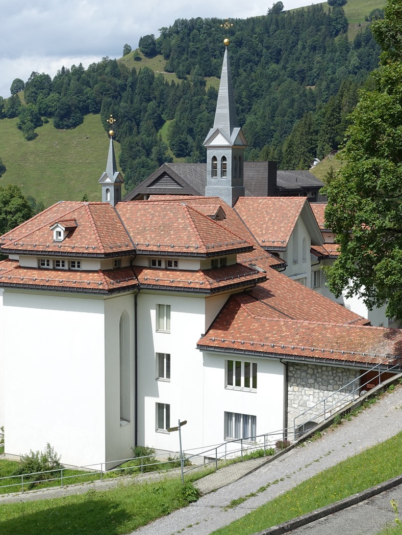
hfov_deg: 23.2
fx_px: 975
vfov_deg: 30.7
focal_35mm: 63
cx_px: 139
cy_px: 268
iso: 125
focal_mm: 15.94
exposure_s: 1/500
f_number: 5.6
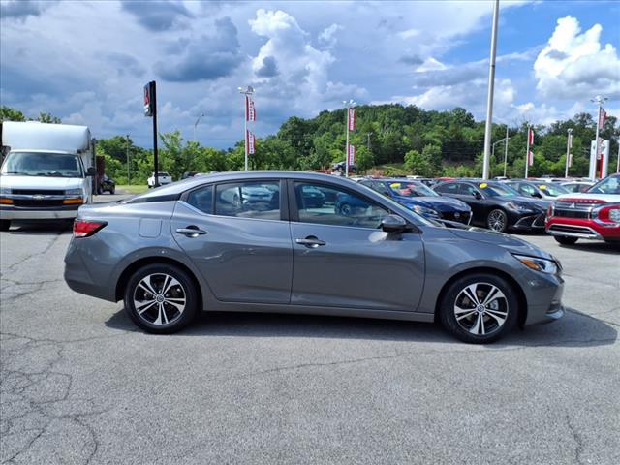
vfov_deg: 51.4
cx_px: 310
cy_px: 232
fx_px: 484
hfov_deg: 65.3
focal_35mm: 27
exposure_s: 1/1250
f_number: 1.9
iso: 40
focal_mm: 3.58
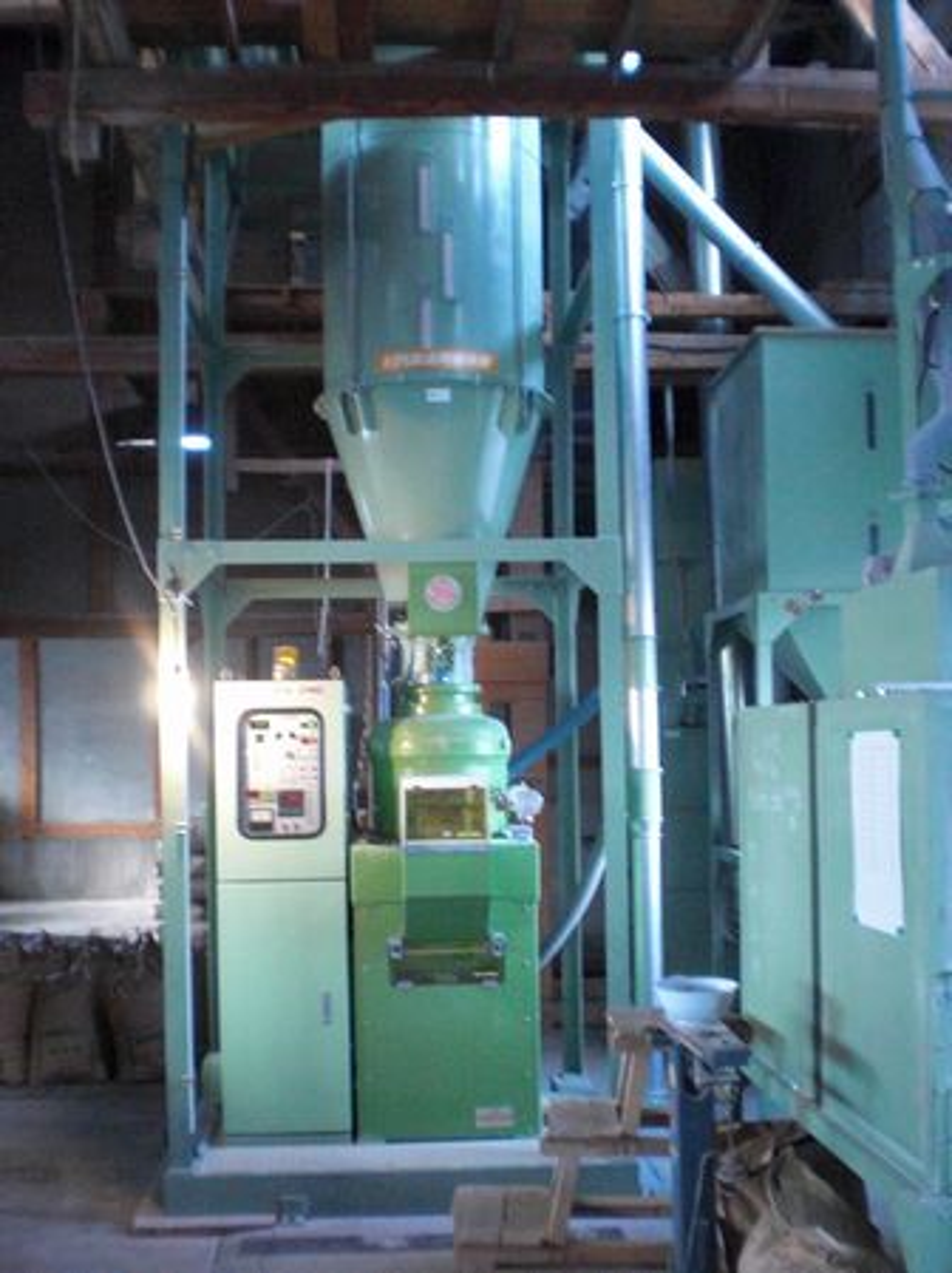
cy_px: 636
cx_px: 476
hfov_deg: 37.7
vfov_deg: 49.0
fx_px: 1395
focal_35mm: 38
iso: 800
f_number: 3.1
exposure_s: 1/30
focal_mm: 6.3
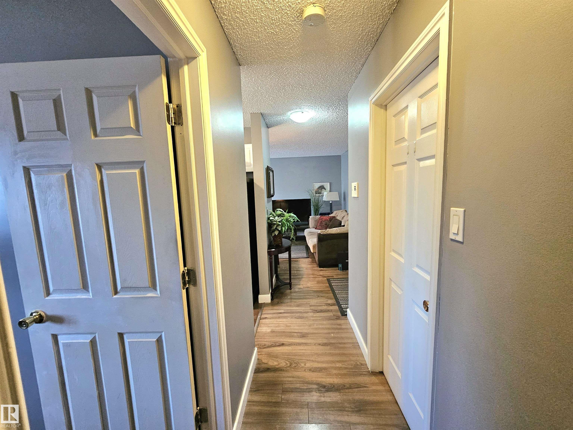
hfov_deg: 106.2
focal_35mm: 13
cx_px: 286
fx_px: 215
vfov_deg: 89.9
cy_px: 215
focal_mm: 2.2
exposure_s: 1/30
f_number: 2.2
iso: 500
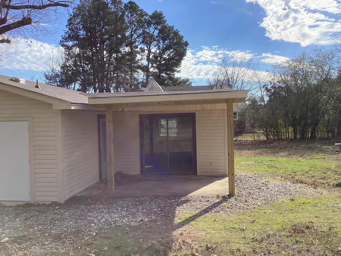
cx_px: 165
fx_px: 315
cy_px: 132
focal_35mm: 32
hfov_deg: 56.8
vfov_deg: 44.2
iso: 25
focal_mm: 3.3
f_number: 2.4
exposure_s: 1/1335
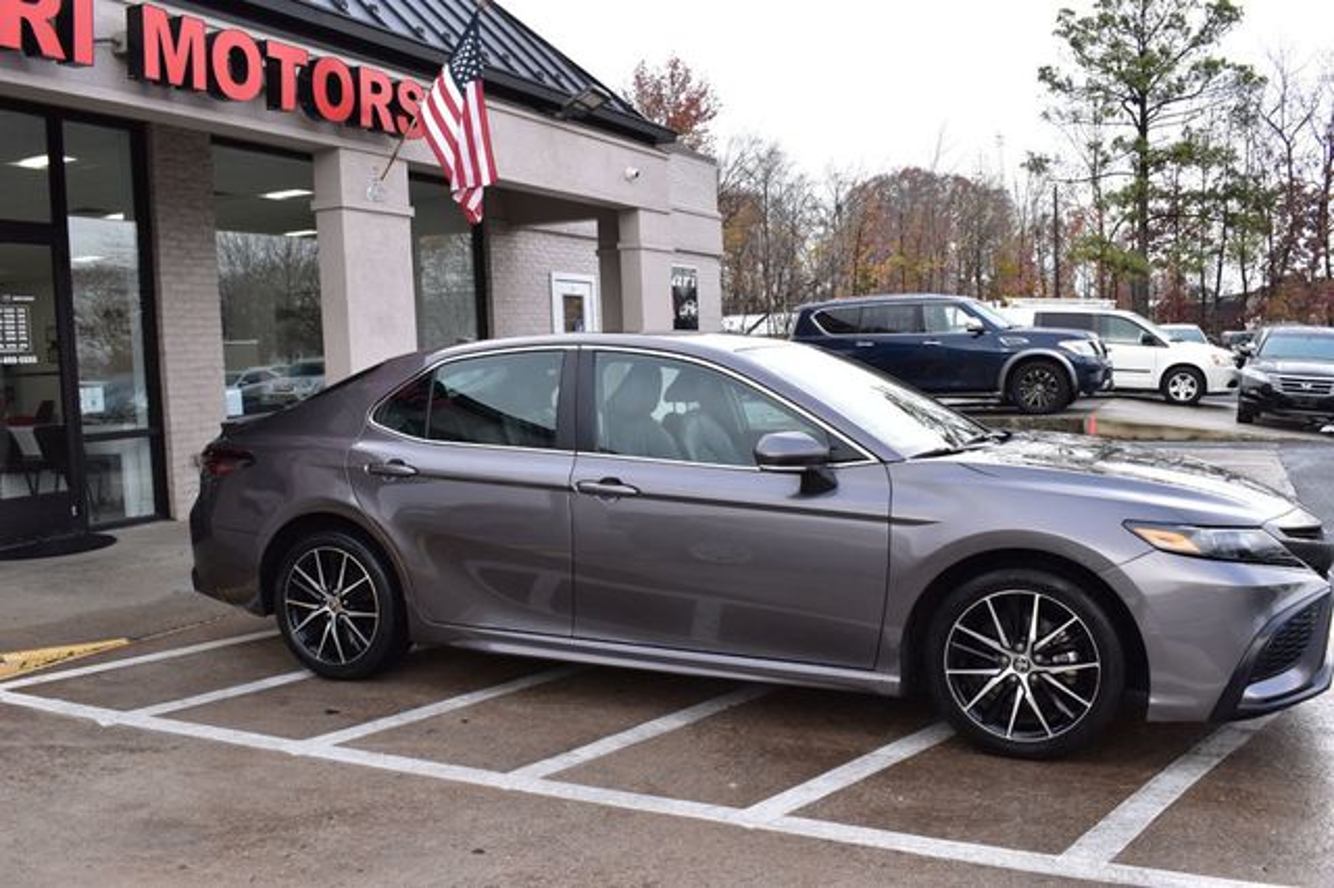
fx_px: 1222
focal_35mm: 33
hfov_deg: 57.2
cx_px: 667
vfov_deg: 39.9
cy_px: 444
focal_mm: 22
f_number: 10
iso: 400
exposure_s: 1/200
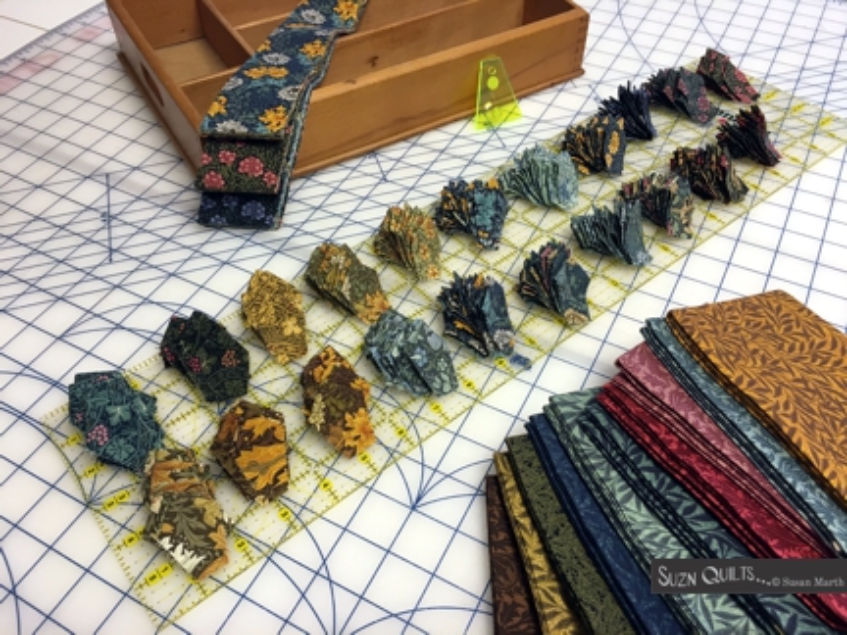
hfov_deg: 61.7
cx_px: 424
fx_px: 710
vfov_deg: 48.2
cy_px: 318
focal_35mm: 29
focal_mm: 4.15
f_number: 2.2
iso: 64
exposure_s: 1/30
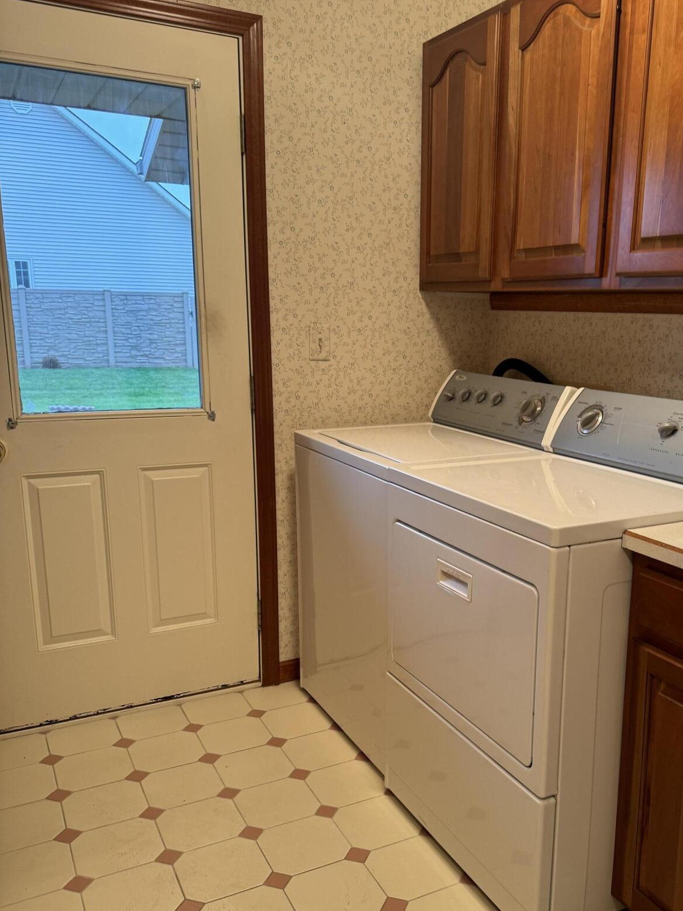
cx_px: 439
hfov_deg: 44.9
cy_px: 507
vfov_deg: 58.2
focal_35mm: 31
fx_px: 816
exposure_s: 1/60
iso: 125
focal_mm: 6.76
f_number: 1.78
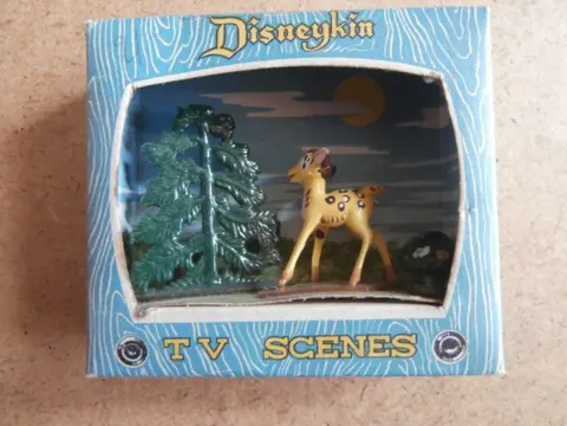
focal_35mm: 24
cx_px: 284
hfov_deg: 71.6
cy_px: 213
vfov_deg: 56.8
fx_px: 393
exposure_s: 1/30
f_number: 3
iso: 160
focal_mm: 4.2
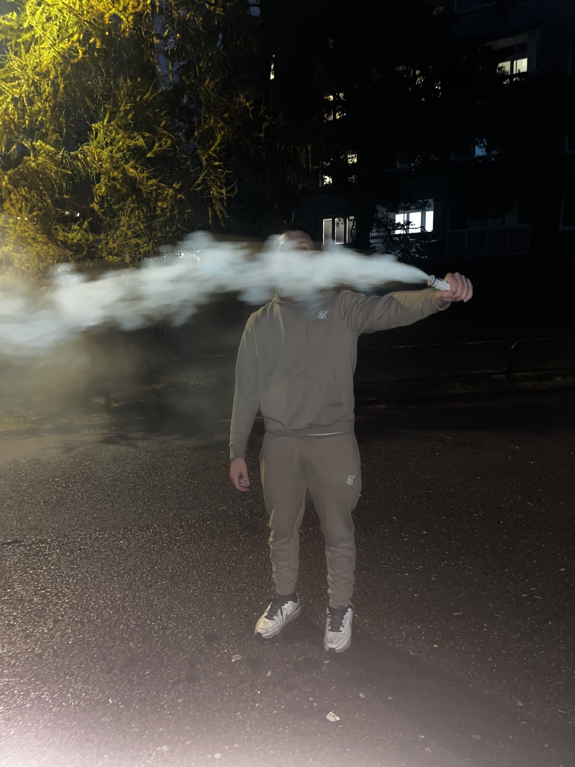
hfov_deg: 53.1
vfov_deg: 67.3
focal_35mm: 26
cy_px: 384
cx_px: 288
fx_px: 576
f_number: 1.6
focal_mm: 5.1
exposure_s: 1/4
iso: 200
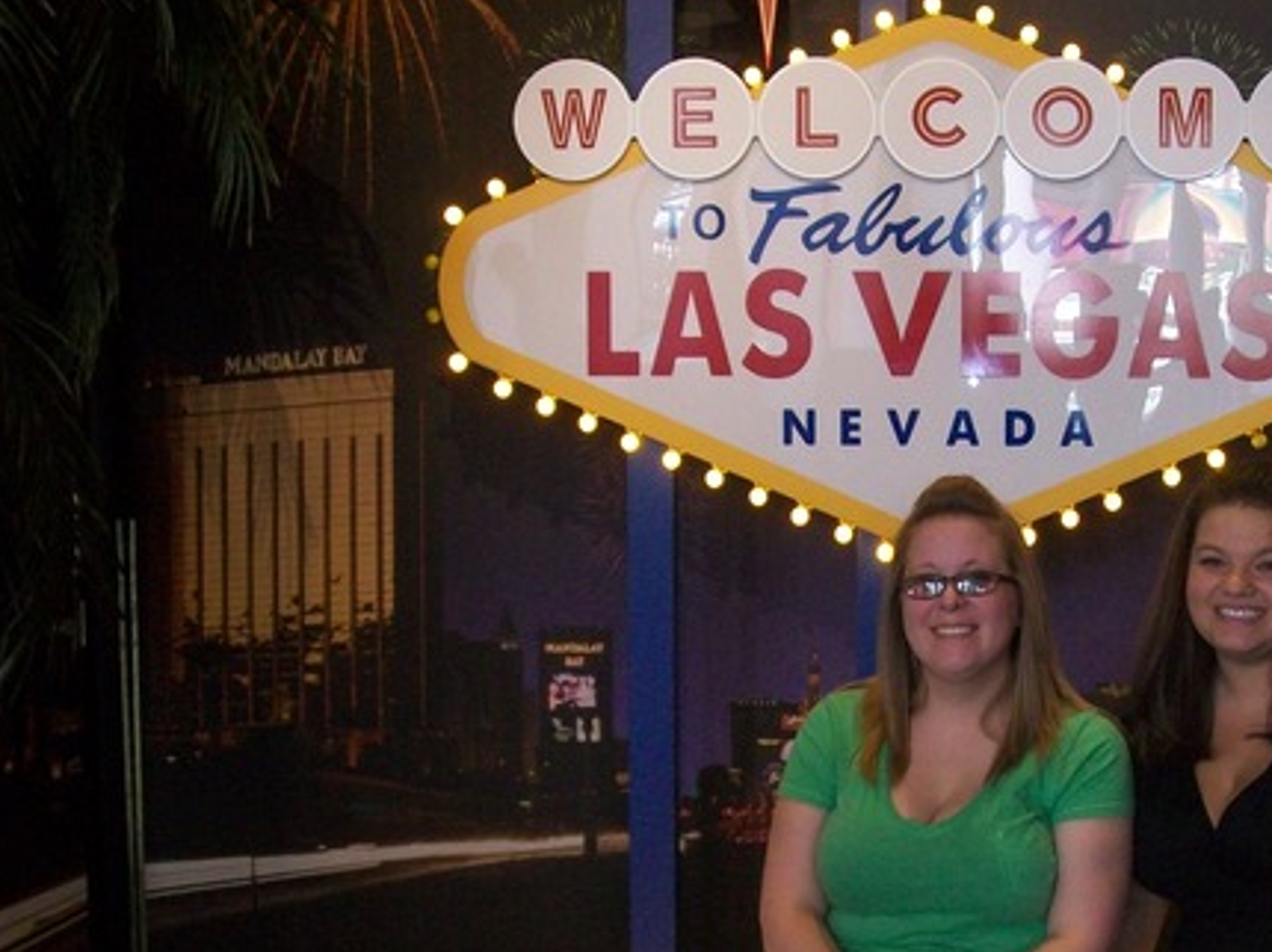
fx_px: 2461
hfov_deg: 28.7
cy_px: 674
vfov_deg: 21.8
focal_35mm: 67
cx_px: 908
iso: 160
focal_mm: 7.6
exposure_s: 1/80
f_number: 3
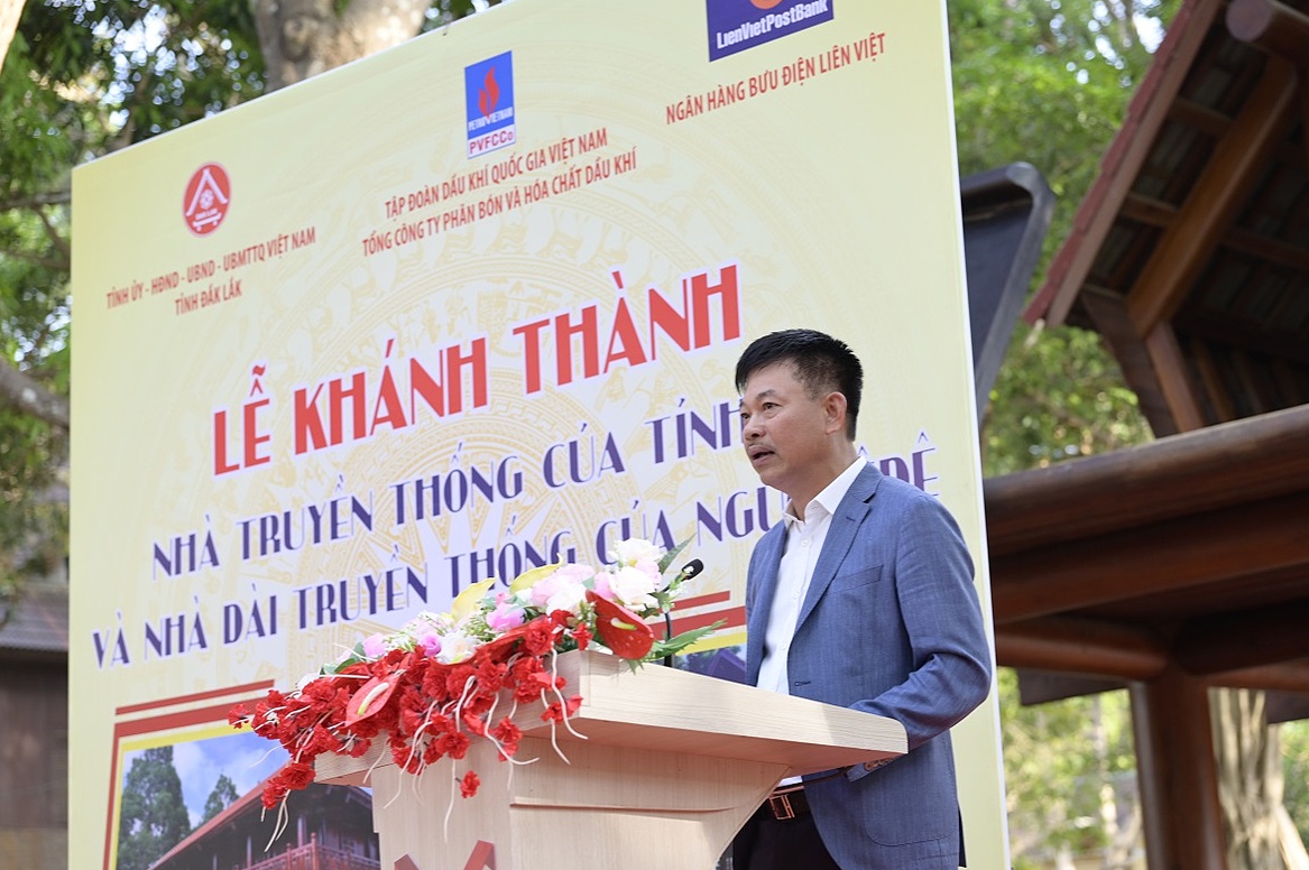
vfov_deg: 18.4
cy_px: 431
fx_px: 2688
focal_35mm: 74
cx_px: 657
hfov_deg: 27.4
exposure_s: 1/80
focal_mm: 72
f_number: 4
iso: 200
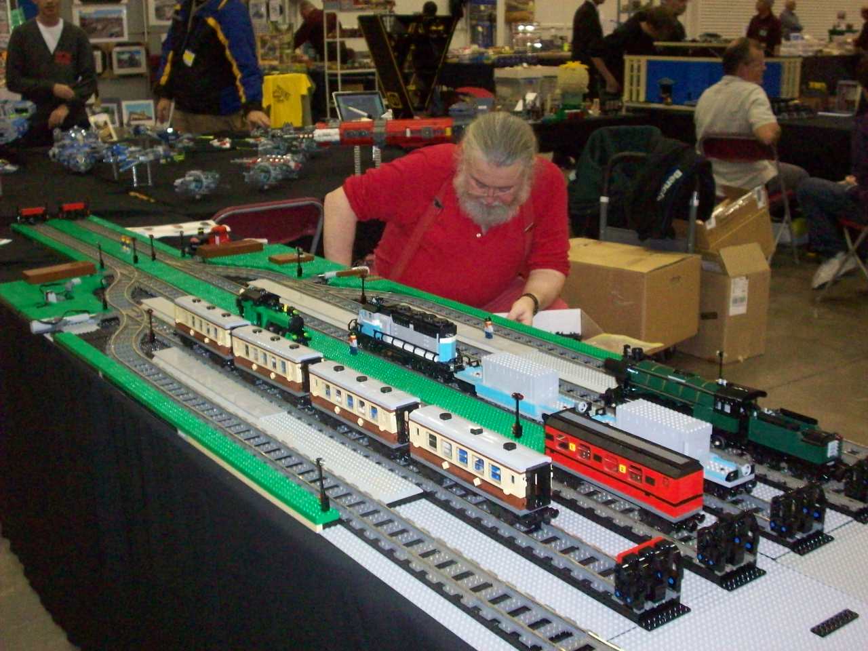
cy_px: 326
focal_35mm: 46
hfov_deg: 41.2
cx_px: 434
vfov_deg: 31.5
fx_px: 1153
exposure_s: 1/71.9
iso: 400
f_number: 3.1
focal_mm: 7.6
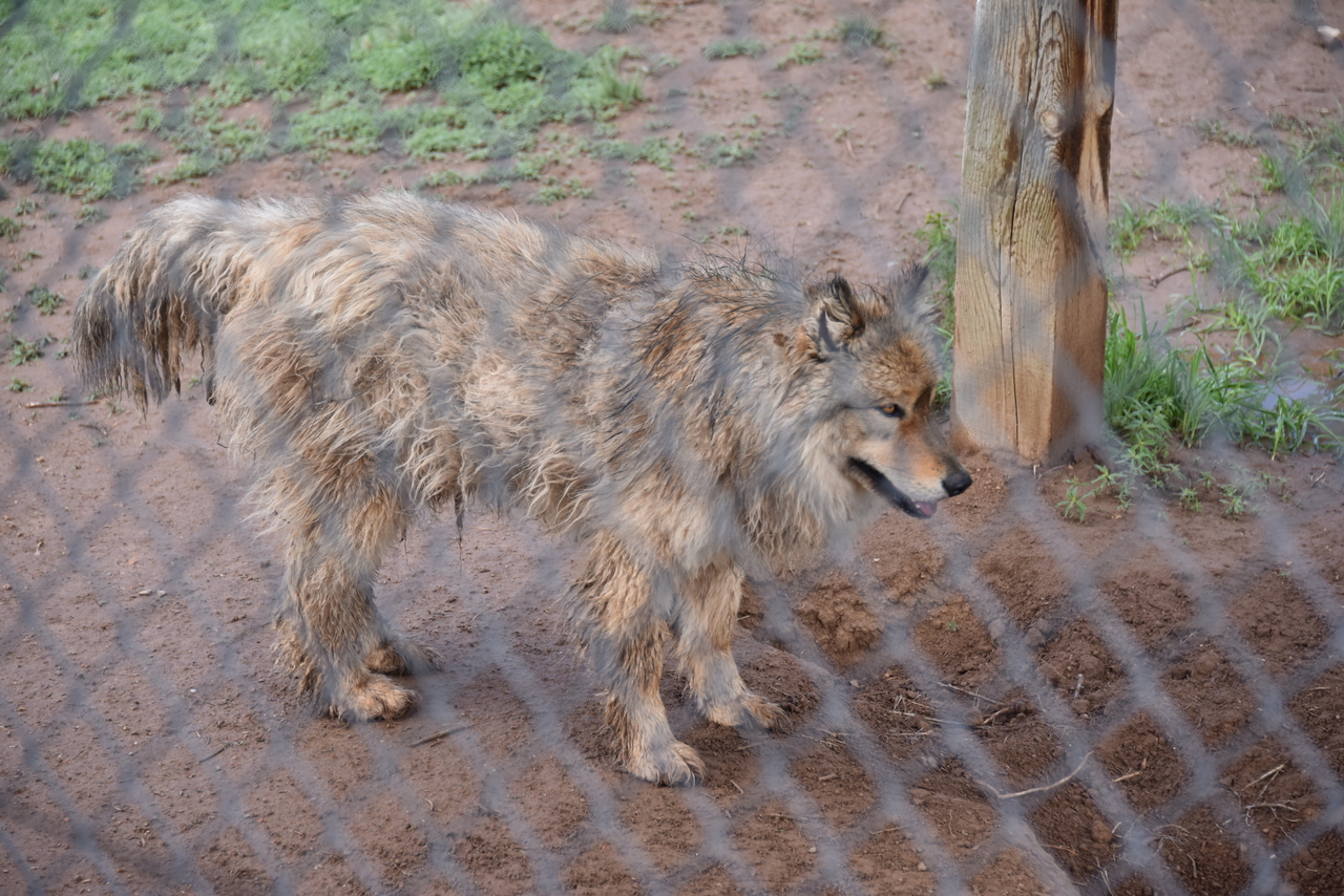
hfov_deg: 13.7
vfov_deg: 9.2
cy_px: 448
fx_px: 5601
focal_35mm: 150
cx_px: 672
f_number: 5.6
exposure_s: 1/320
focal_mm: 150
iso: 450
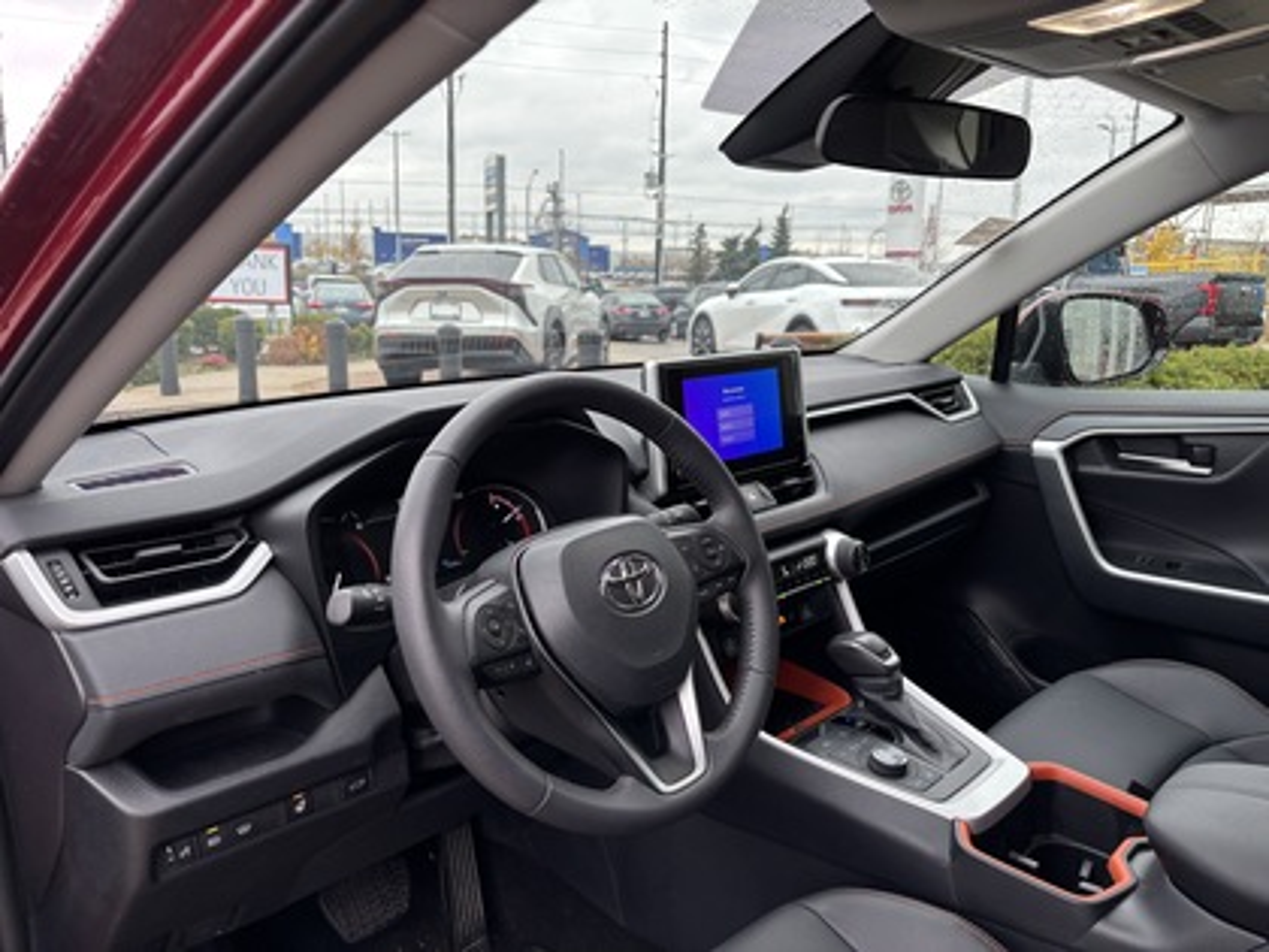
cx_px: 634
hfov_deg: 67.3
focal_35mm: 26
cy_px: 476
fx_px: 953
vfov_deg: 53.1
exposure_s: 1/121
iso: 50
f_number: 1.6
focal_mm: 5.96
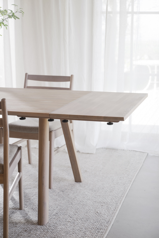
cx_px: 80
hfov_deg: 23.4
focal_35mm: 58
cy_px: 119
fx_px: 384
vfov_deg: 34.5
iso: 320
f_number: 4
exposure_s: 1/100
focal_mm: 58
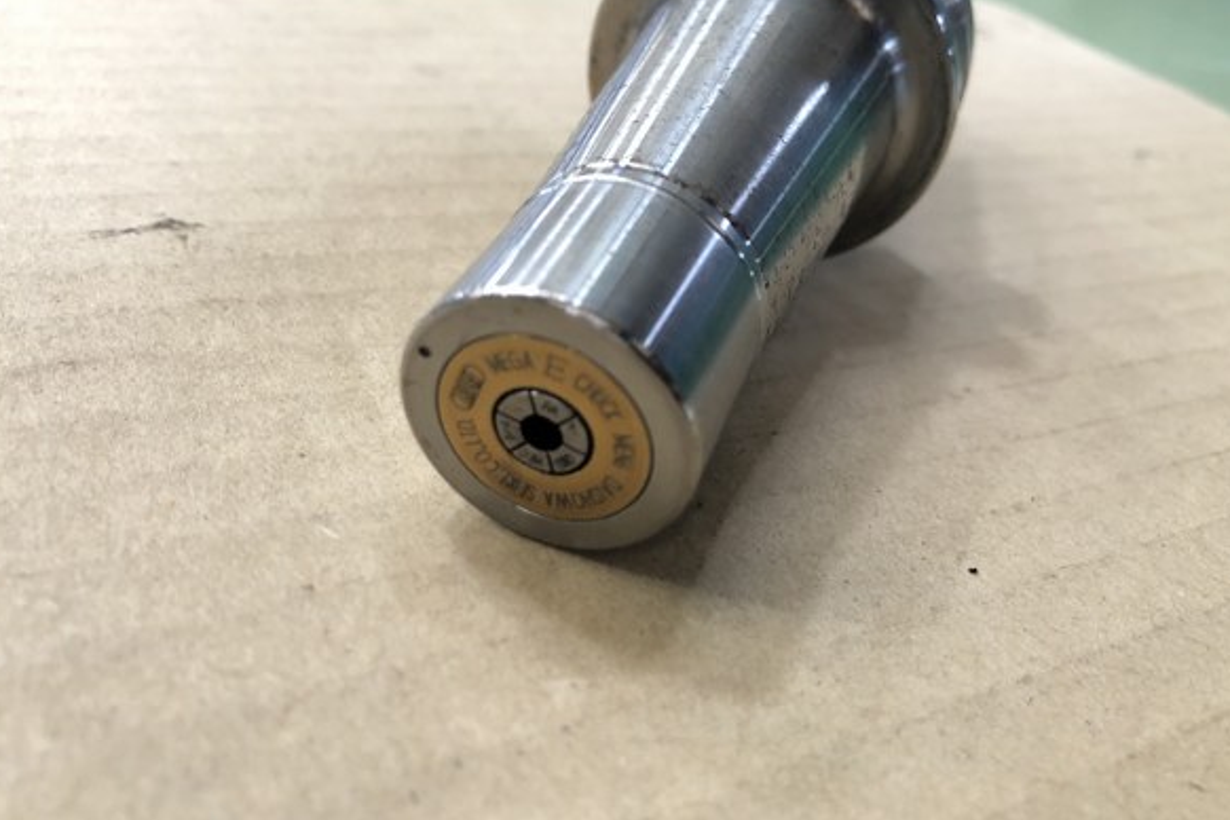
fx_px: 1025
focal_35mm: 30
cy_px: 387
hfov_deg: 61.9
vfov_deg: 43.6
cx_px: 607
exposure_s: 1/15
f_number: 1.8
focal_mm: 4
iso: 80
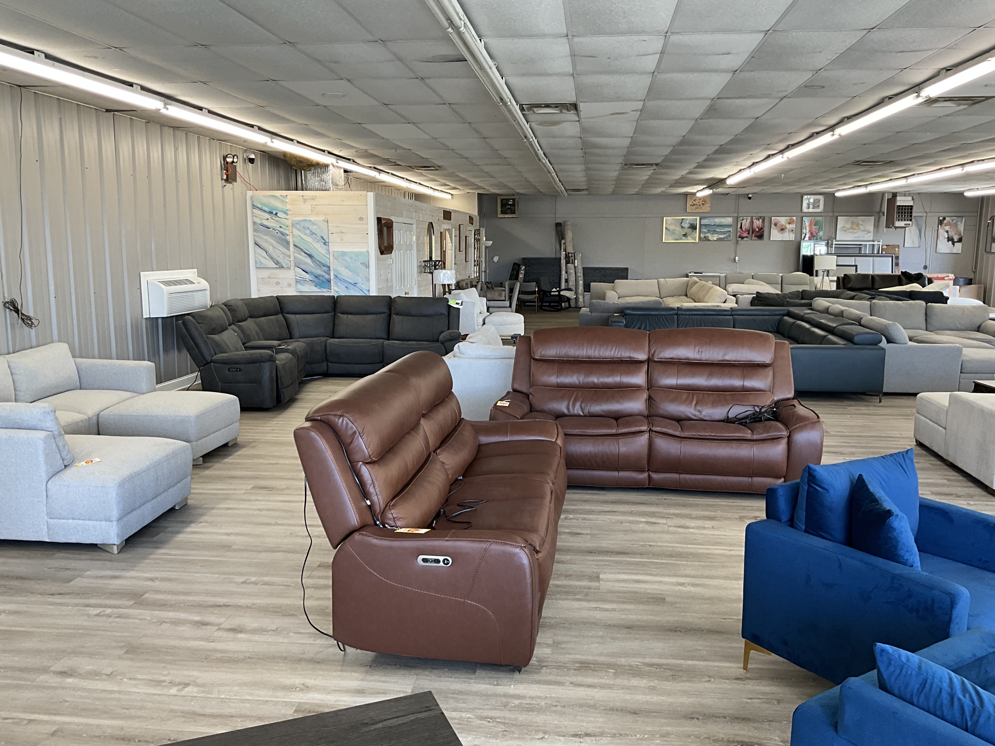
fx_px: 834
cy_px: 373
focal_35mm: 29
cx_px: 498
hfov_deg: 61.7
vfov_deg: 48.2
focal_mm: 3
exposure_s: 1/60
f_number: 1.8
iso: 50
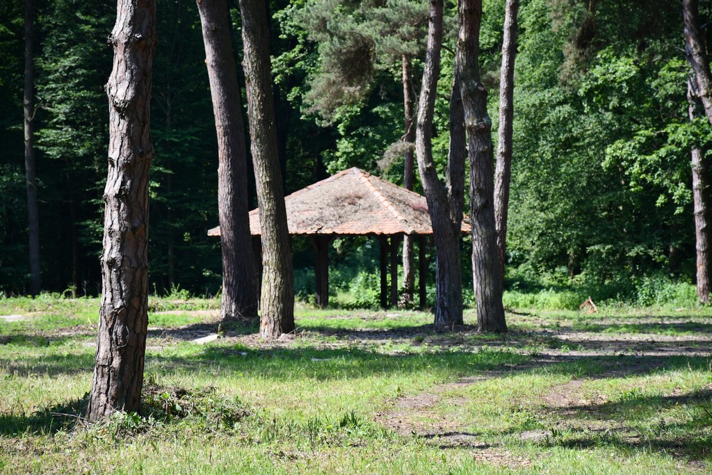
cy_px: 238
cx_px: 356
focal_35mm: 168
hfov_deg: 12.2
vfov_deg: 8.2
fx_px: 3323
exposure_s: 1/500
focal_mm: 112
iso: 280
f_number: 5.6
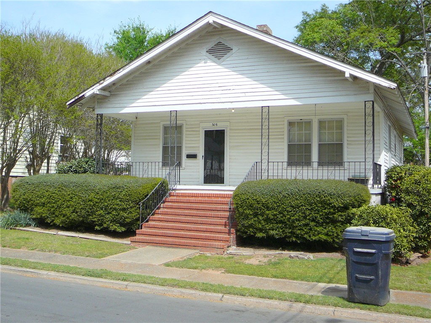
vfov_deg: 35.1
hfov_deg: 45.8
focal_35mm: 41
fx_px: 510
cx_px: 216
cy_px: 162
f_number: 3.1
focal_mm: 6.1
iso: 80
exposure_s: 1/1000
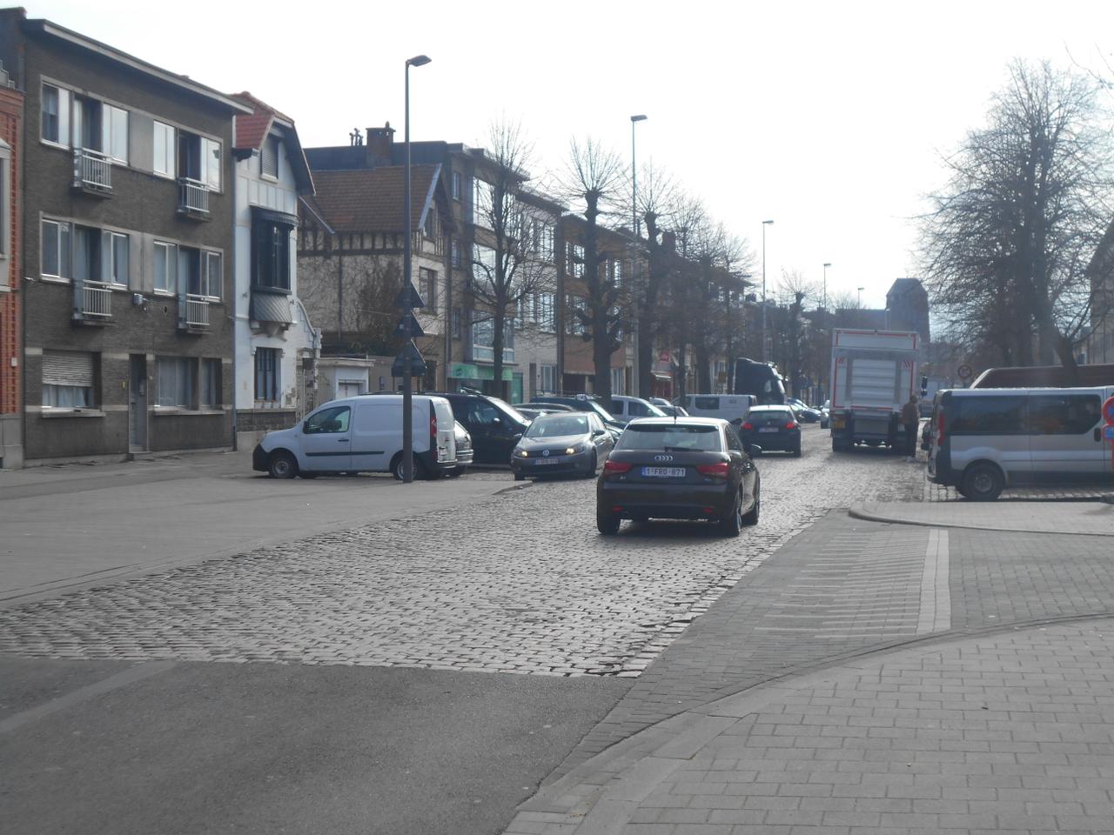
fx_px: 1867
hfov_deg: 33.2
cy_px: 418
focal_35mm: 58
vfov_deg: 25.2
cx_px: 557
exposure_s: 1/500
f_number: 4.9
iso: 80
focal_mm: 10
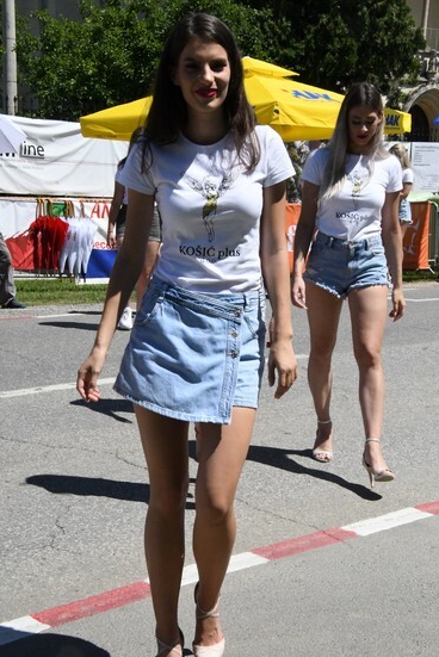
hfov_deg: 20.3
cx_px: 220
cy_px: 328
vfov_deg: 30.1
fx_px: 1224
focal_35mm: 67
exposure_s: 1/2000
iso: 6400
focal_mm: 44
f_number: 22
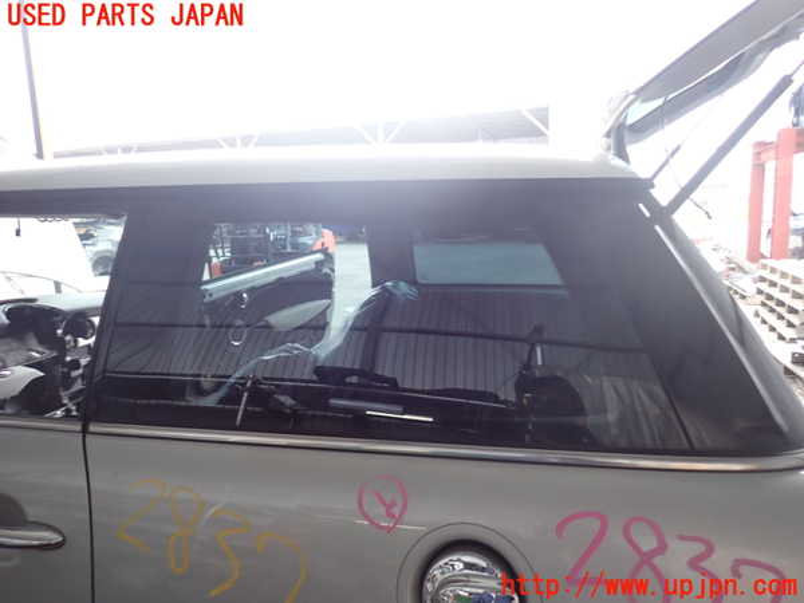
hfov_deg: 69.4
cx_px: 402
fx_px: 581
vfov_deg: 54.9
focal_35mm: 25
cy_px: 302
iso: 100
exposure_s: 1/125
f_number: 2
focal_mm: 4.5
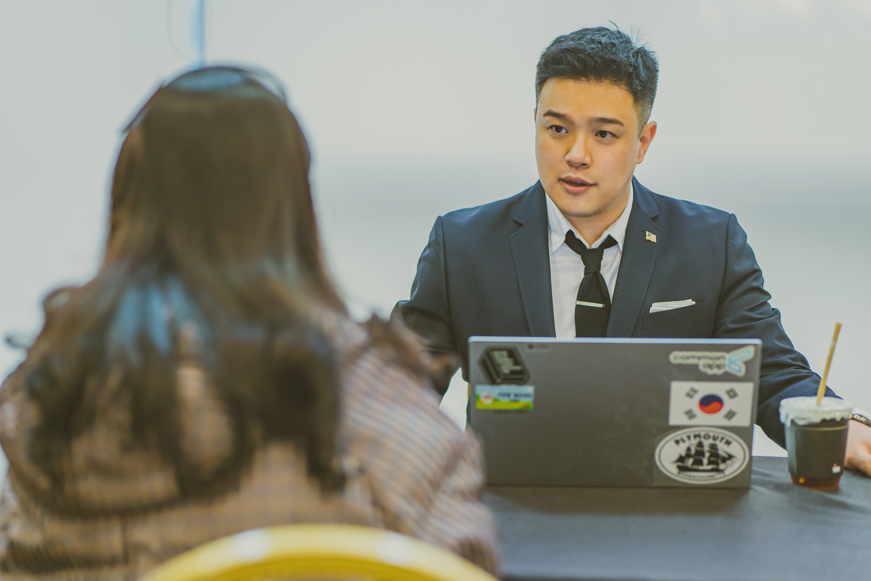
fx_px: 2056
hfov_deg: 23.9
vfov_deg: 16.1
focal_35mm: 85
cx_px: 436
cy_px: 290
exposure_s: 1/250
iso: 640
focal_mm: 85
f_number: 2.2
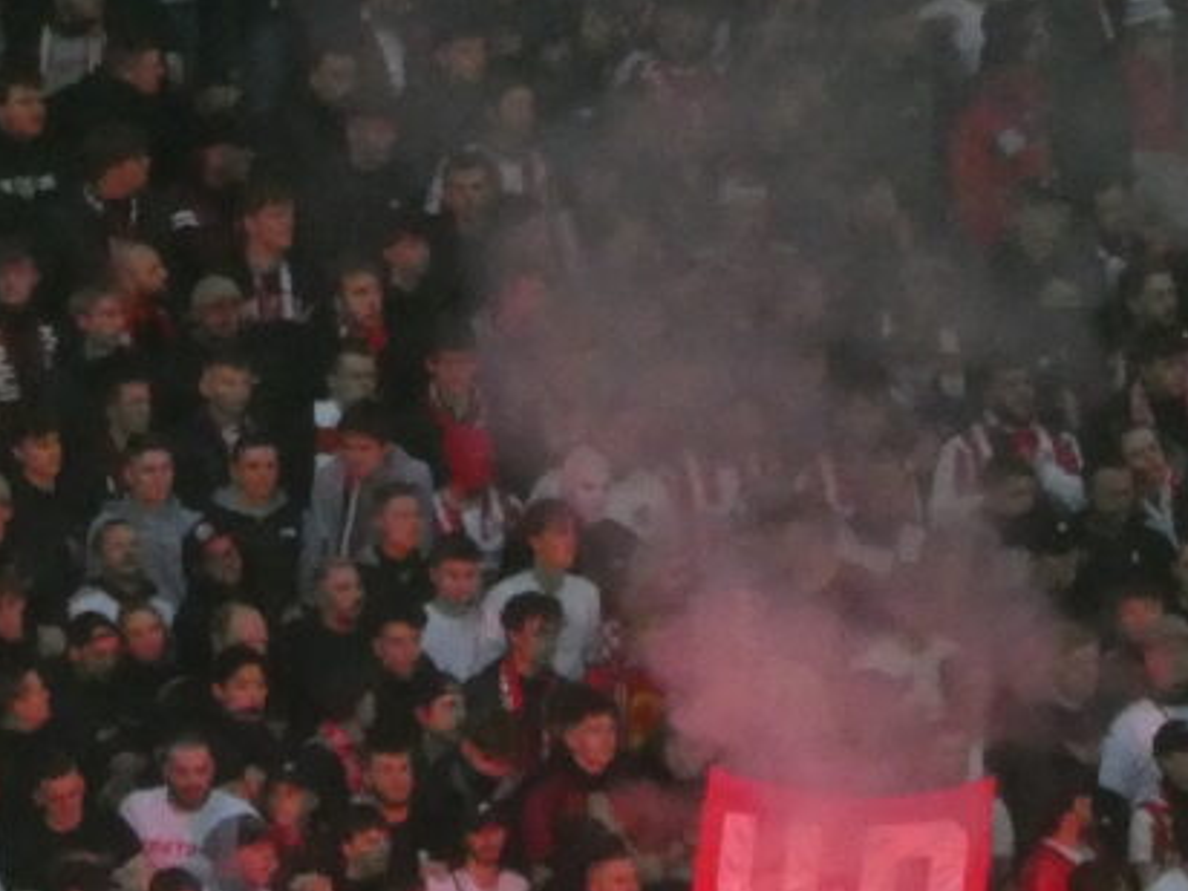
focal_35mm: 1094
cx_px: 407
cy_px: 1352
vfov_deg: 1.4
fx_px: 37545
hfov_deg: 1.8
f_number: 5.7
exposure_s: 1/100
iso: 640
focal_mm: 50.5
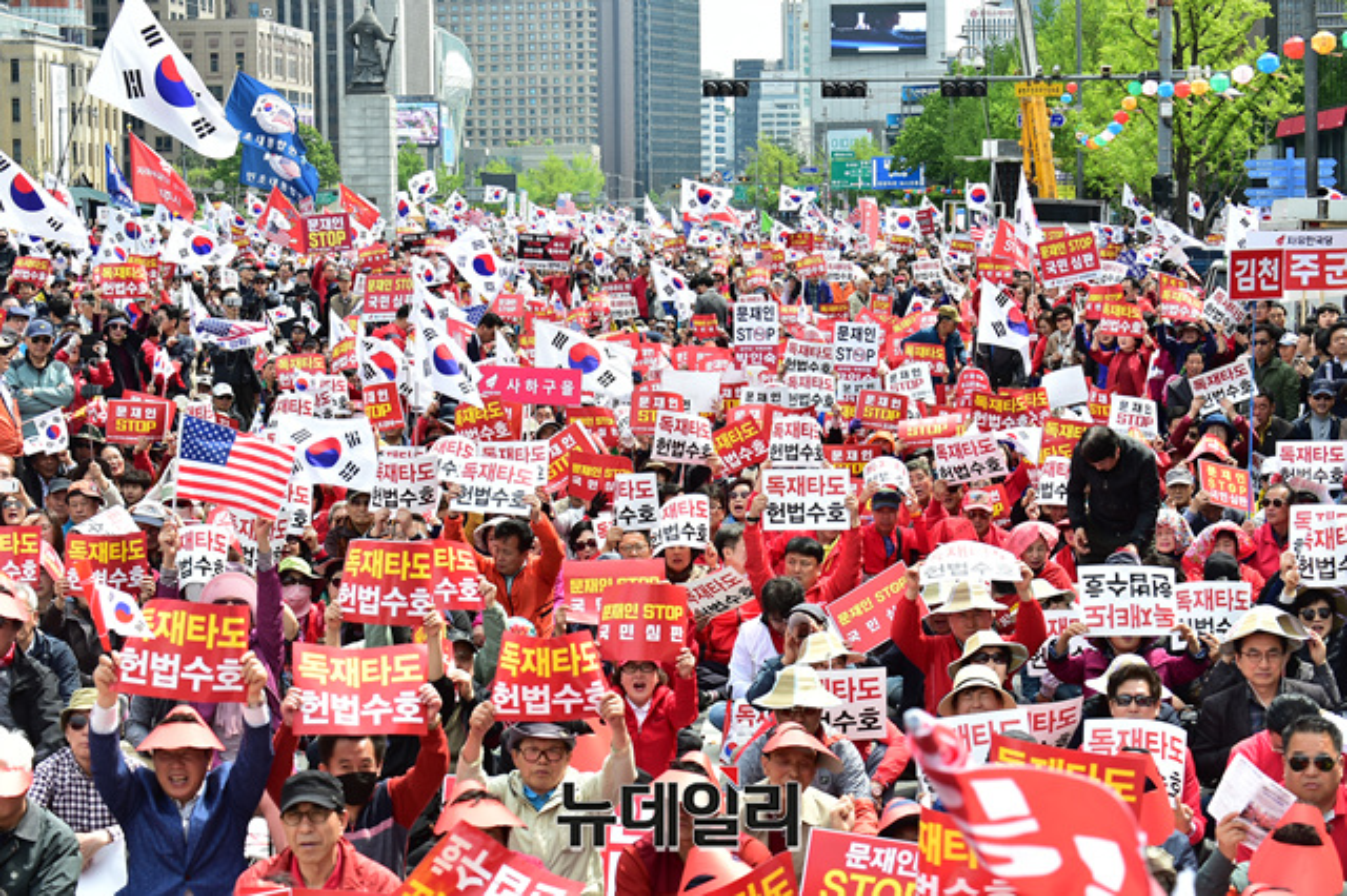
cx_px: 674
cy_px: 448
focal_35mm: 80
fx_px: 2992
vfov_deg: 17.0
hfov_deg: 25.4
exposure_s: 1/250
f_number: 9
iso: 400
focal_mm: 80
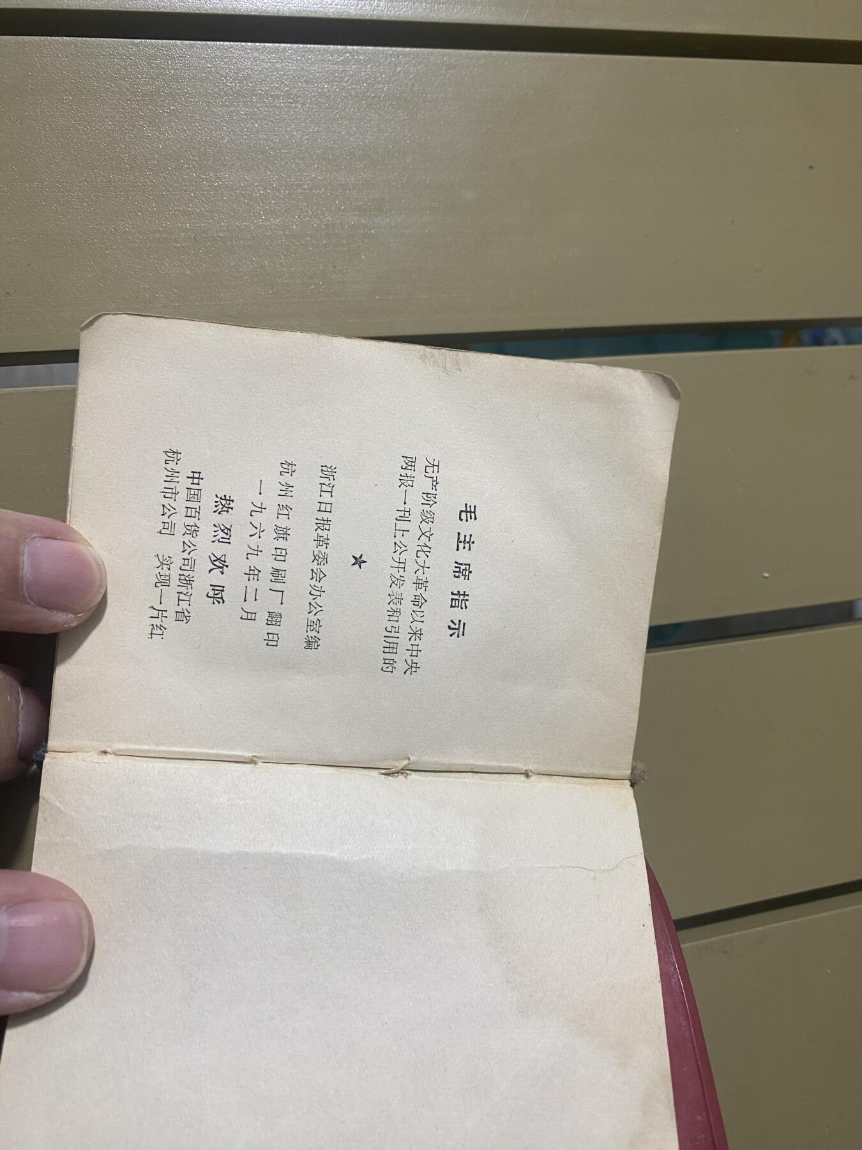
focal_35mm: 26
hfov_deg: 53.1
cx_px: 431
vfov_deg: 67.3
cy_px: 575
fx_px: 863
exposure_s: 1/50
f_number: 1.8
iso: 100
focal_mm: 4.25
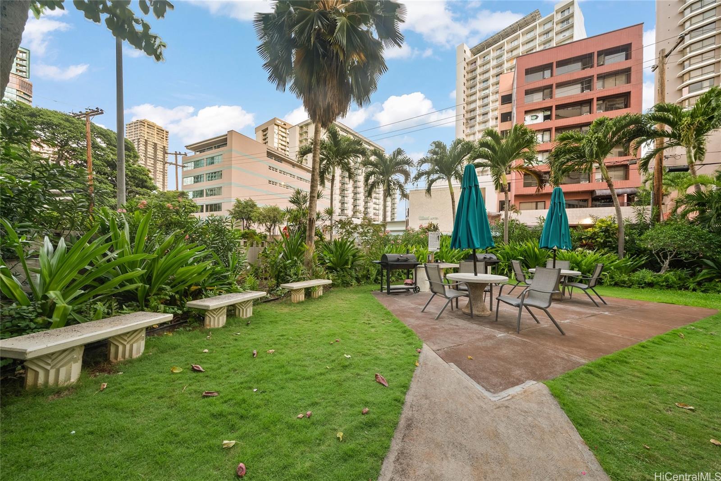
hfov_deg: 112.6
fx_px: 240
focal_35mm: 12
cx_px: 360
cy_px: 240
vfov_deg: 90.1
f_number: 9
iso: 100
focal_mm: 12
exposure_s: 1
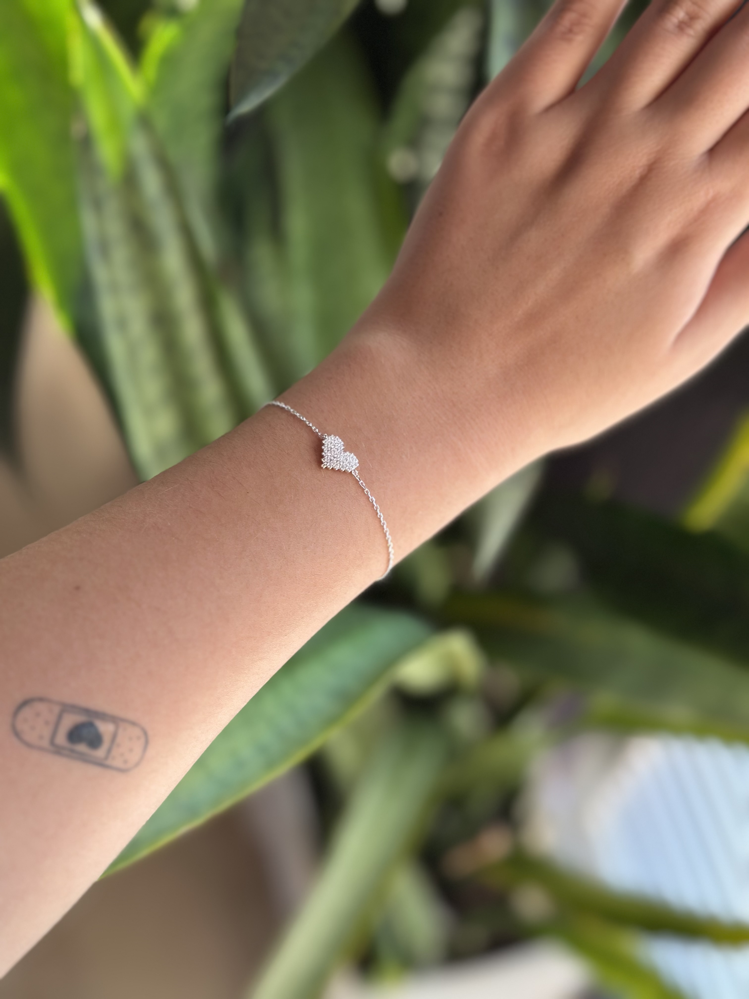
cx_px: 374
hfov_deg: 30.3
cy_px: 500
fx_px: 1385
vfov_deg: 39.7
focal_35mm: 48
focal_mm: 6.86
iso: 80
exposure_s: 1/60
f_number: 1.78
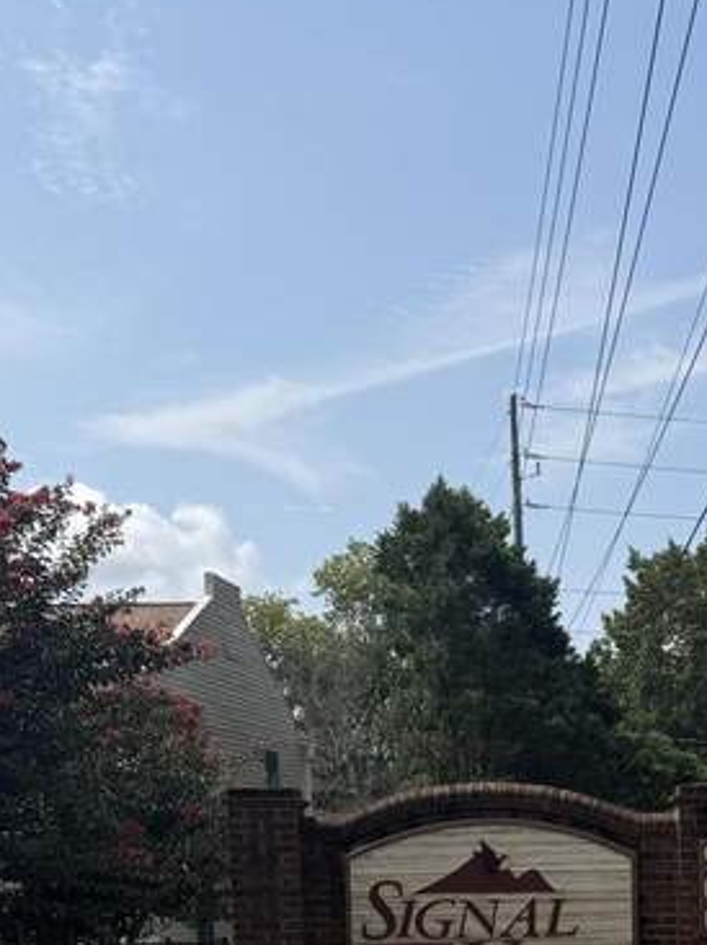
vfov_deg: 28.0
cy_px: 1041
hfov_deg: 22.7
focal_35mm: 63
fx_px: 1718
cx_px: 635
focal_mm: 6.76
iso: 80
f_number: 1.78
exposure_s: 1/6711
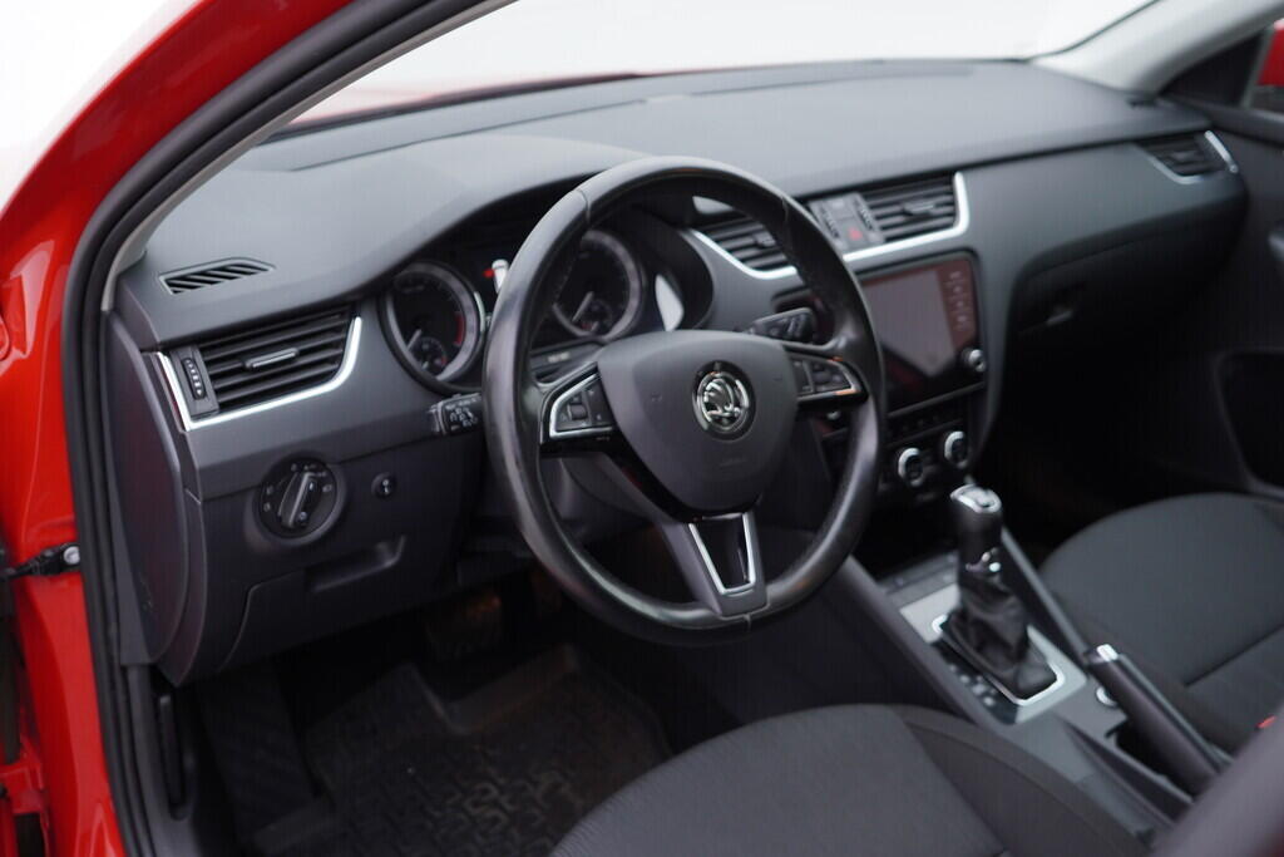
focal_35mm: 36
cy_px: 428
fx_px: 1284
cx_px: 642
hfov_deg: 53.1
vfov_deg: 36.9
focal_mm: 24
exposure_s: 1/40
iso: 125
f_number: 2.8
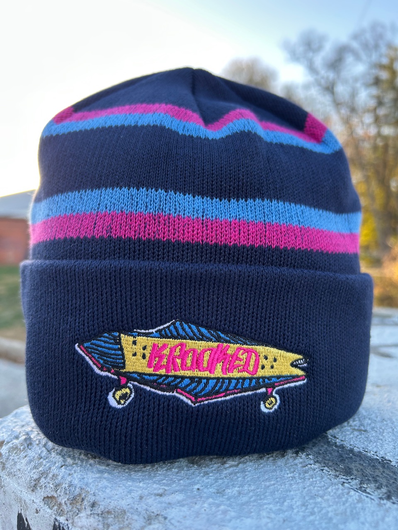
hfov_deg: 53.1
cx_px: 199
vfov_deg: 67.3
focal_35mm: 26
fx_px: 399
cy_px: 265
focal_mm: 5.7
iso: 40
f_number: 1.5
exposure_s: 1/195
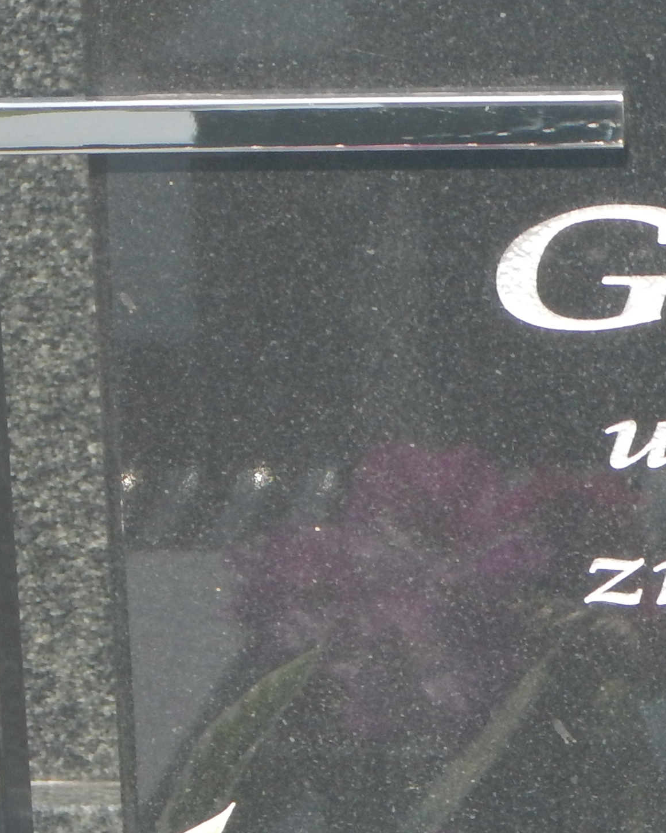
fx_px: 5493
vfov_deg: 8.6
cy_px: 683
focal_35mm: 223
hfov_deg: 6.8
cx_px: 1074
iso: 125
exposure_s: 1/400
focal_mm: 13
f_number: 4.5
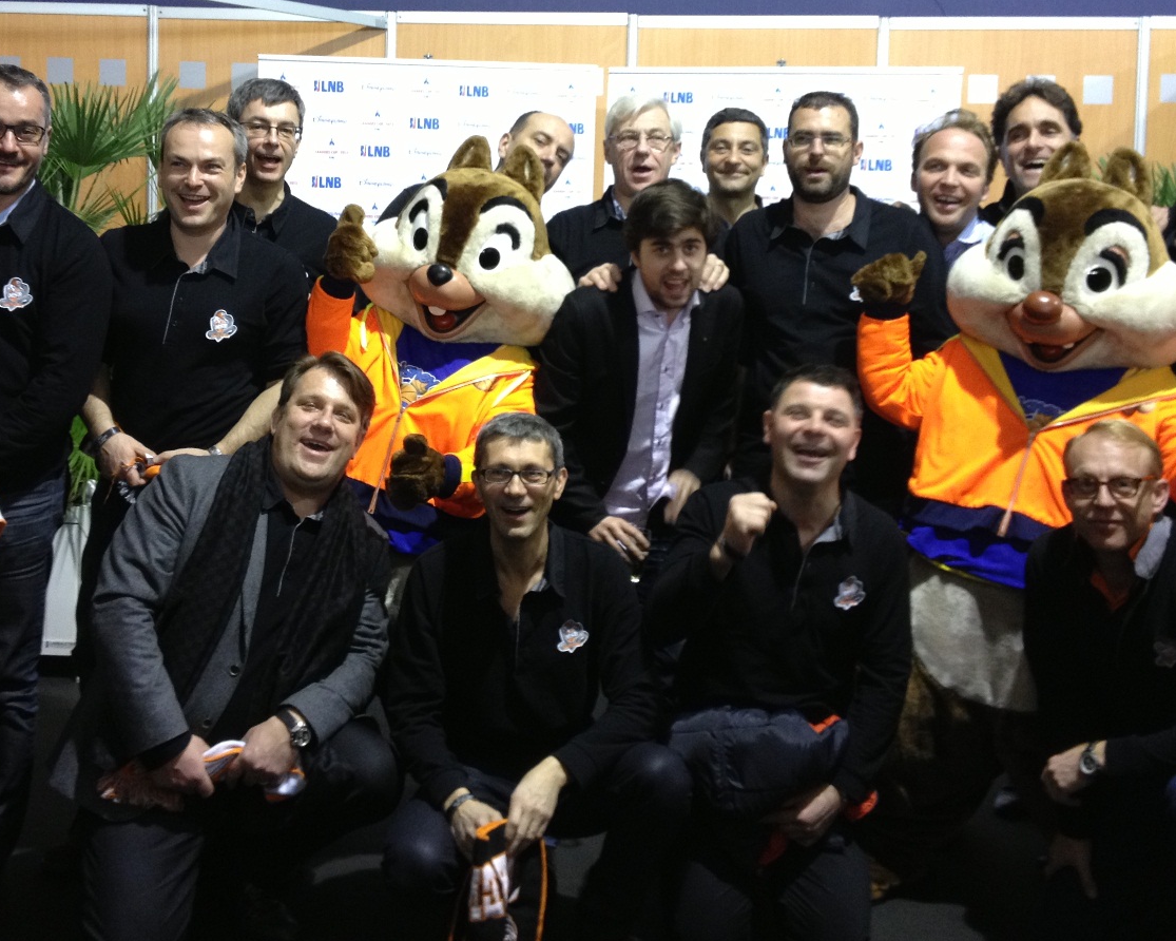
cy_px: 340
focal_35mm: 50
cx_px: 499
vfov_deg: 30.1
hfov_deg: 37.3
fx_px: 1740
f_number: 2.4
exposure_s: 1/20
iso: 160
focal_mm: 4.28
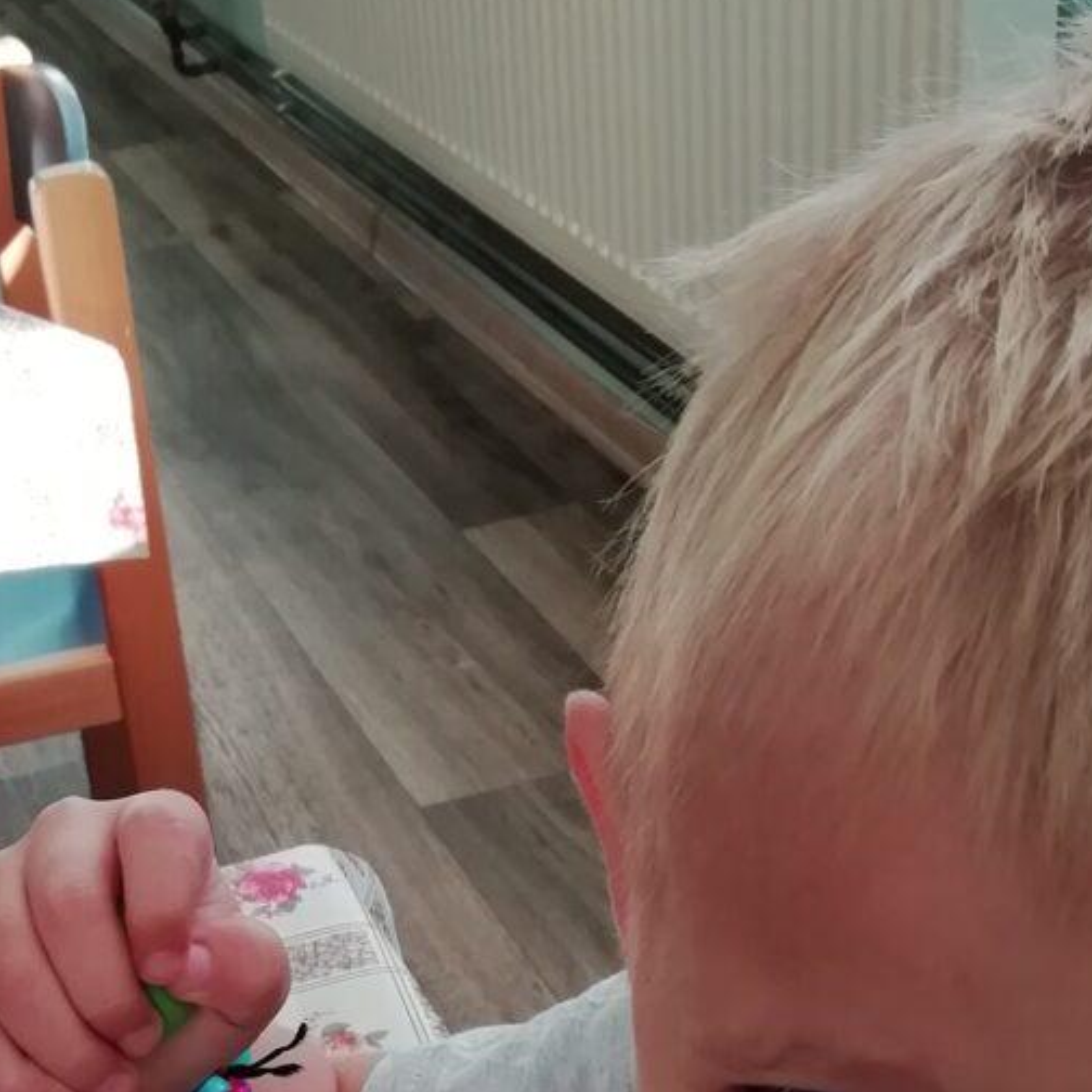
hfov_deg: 23.4
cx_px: 238
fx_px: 2605
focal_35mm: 73
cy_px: 990
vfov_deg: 23.0
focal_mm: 3.46
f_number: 2.2
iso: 50
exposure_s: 1/169
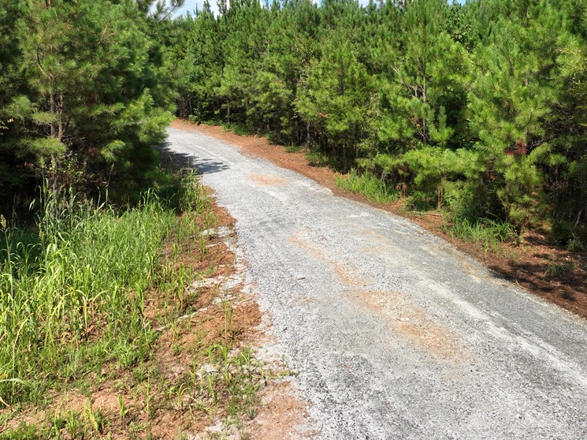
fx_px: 559
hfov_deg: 55.3
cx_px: 318
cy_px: 156
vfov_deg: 42.5
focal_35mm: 33
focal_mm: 12.29
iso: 100
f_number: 2.8
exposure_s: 1/200
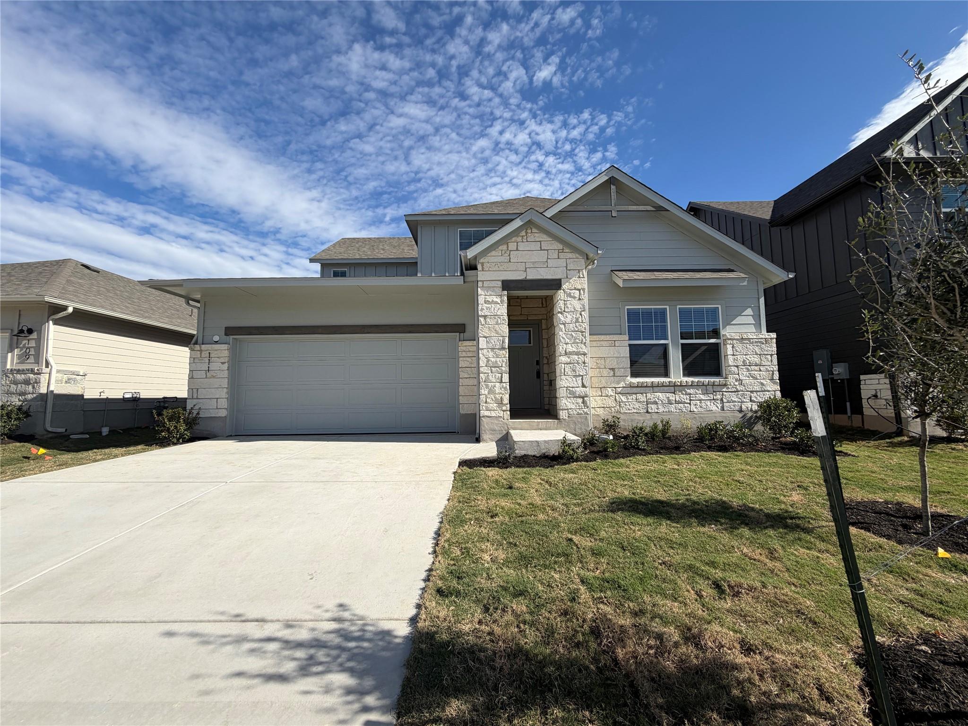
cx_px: 484
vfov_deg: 85.7
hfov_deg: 102.1
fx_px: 391
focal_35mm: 14
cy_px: 363
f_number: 2.2
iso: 20
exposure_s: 1/1125
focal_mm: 2.22
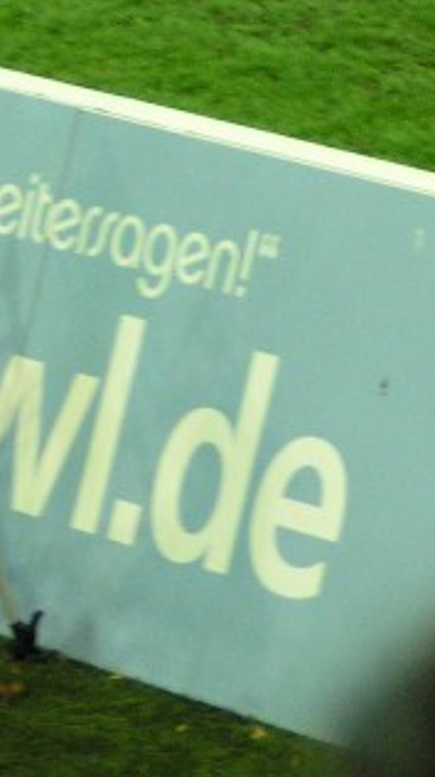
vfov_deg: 4.8
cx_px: -477
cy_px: 177
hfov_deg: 2.7
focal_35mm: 453
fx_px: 9319
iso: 200
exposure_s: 1/15
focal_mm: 25.1
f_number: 3.5
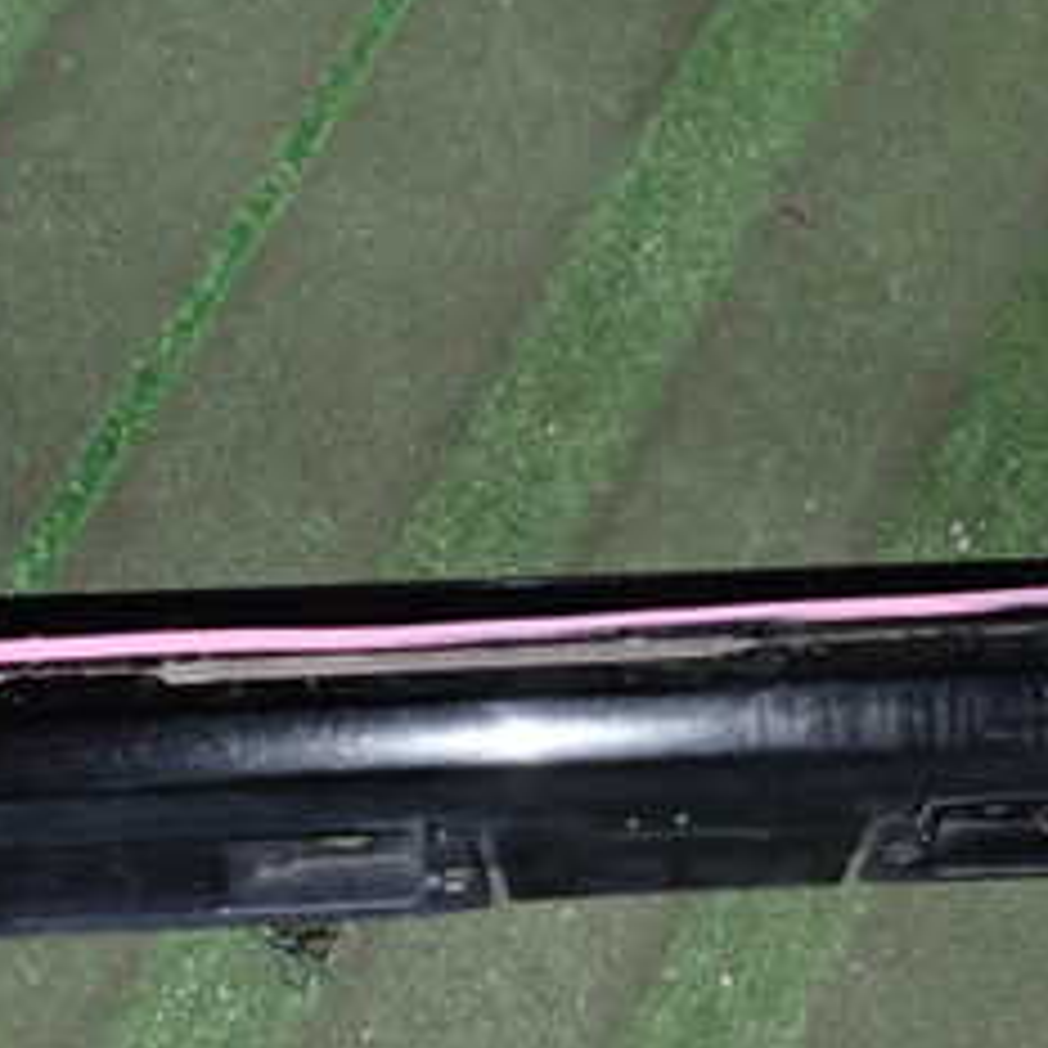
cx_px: 715
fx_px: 1952
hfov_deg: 29.8
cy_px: 630
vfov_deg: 30.0
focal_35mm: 57
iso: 800
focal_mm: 4.5
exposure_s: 1/100
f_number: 8
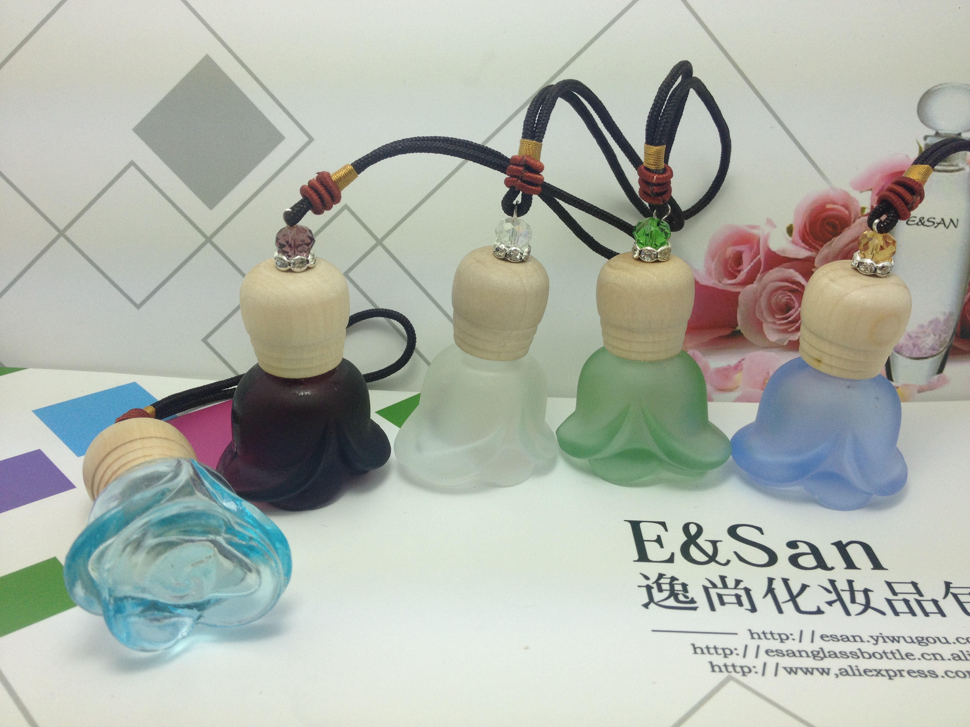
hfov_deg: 52.6
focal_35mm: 35
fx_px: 981
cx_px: 485
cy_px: 364
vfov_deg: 40.7
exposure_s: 1/332
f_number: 2.4
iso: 50
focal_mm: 4.28
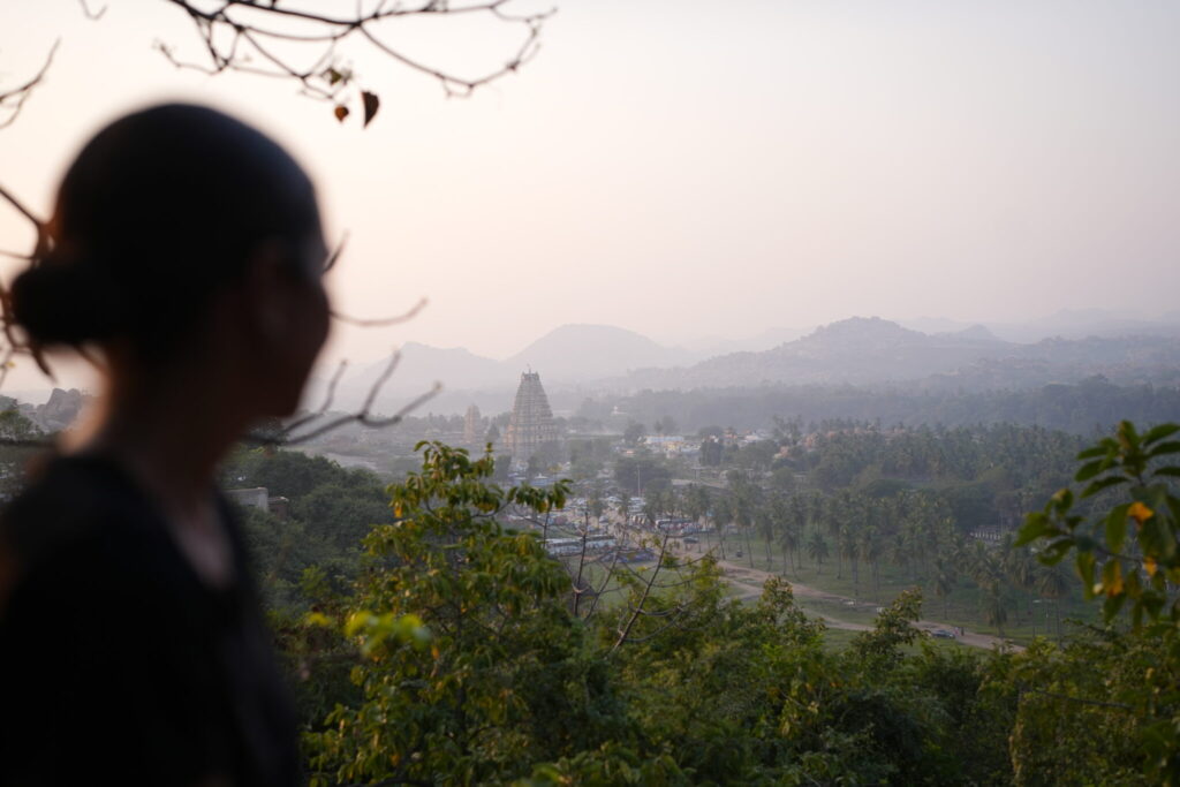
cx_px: 590
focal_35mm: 50
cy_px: 394
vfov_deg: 27.0
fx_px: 1639
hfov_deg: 39.6
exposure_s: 1/1000
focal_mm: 50
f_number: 2.5
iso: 250
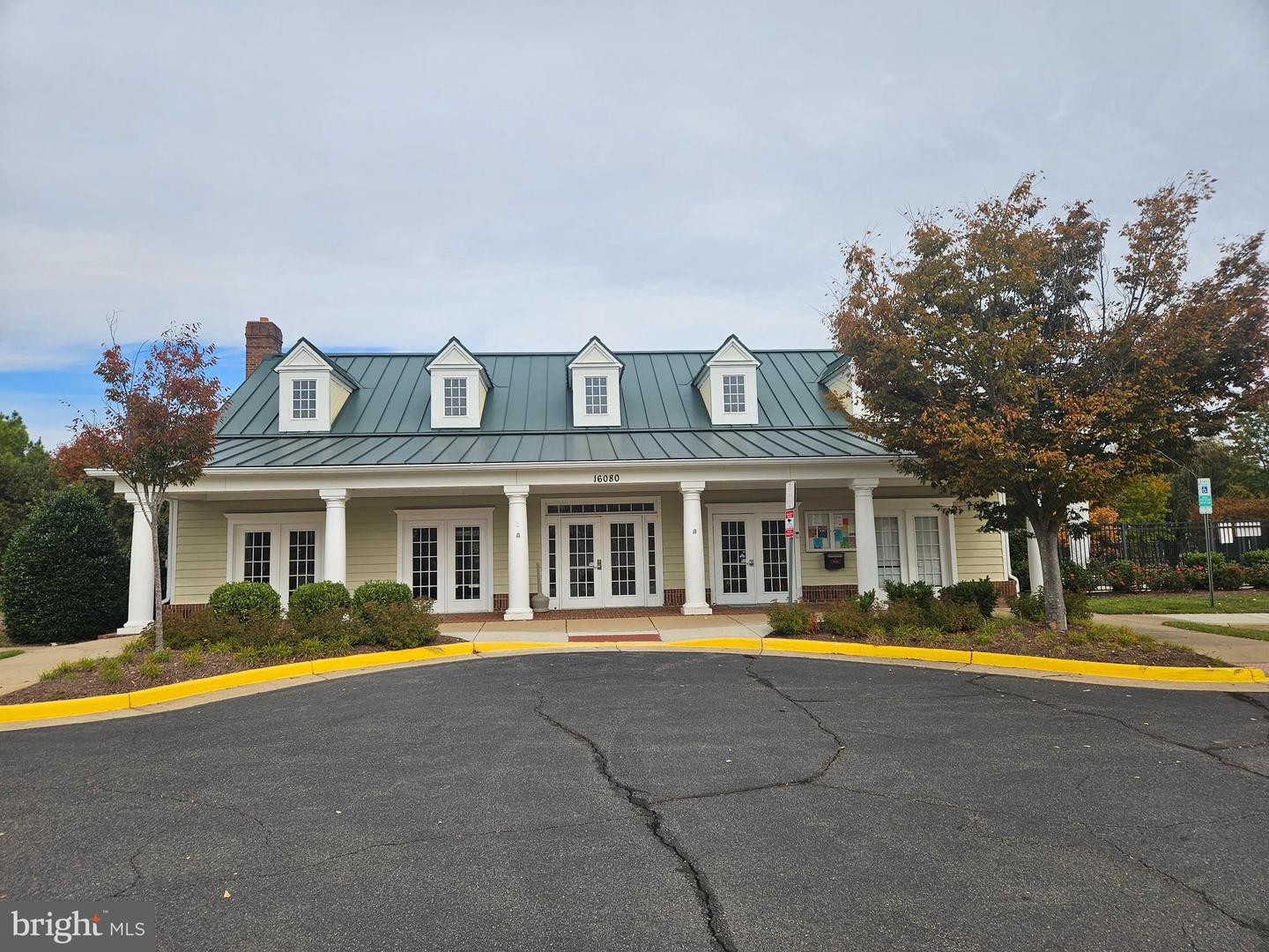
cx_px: 634
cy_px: 476
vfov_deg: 58.9
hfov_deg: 73.9
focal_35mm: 23
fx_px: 843
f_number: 1.8
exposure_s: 1/1844
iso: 25
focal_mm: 5.4
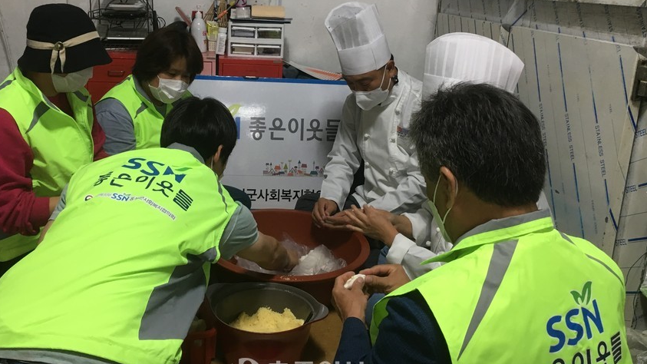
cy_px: 125
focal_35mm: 36
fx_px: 618
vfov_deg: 32.6
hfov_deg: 55.2
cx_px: 286
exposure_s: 1/30
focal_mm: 4.15
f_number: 2.2
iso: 80
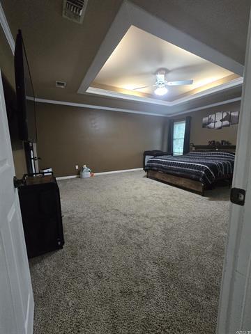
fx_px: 126
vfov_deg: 106.2
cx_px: 126
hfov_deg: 89.9
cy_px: 167
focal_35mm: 13
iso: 800
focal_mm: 2.2
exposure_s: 1/60
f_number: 2.2
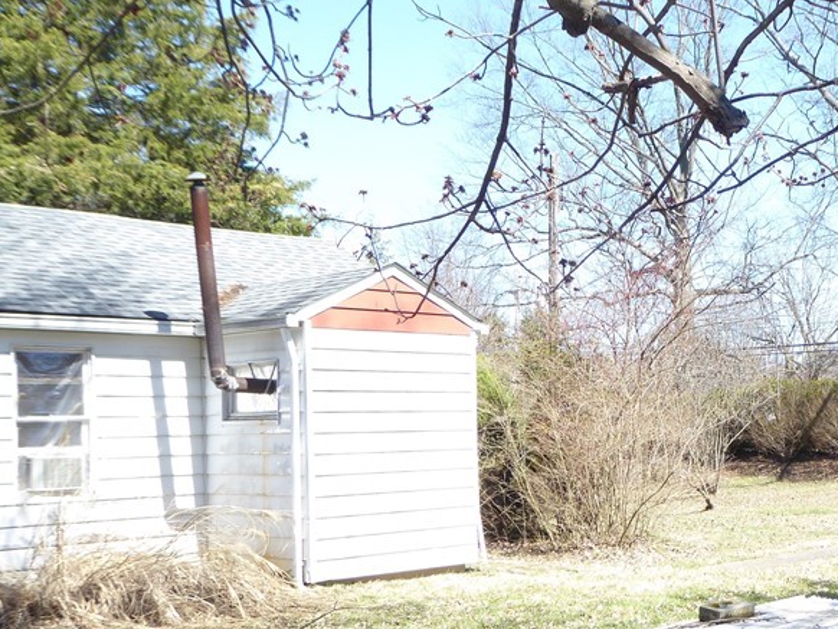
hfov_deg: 35.7
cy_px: 451
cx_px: 718
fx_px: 1235
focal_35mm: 51
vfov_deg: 28.3
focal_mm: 5
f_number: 3.5
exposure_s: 1/200
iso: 80
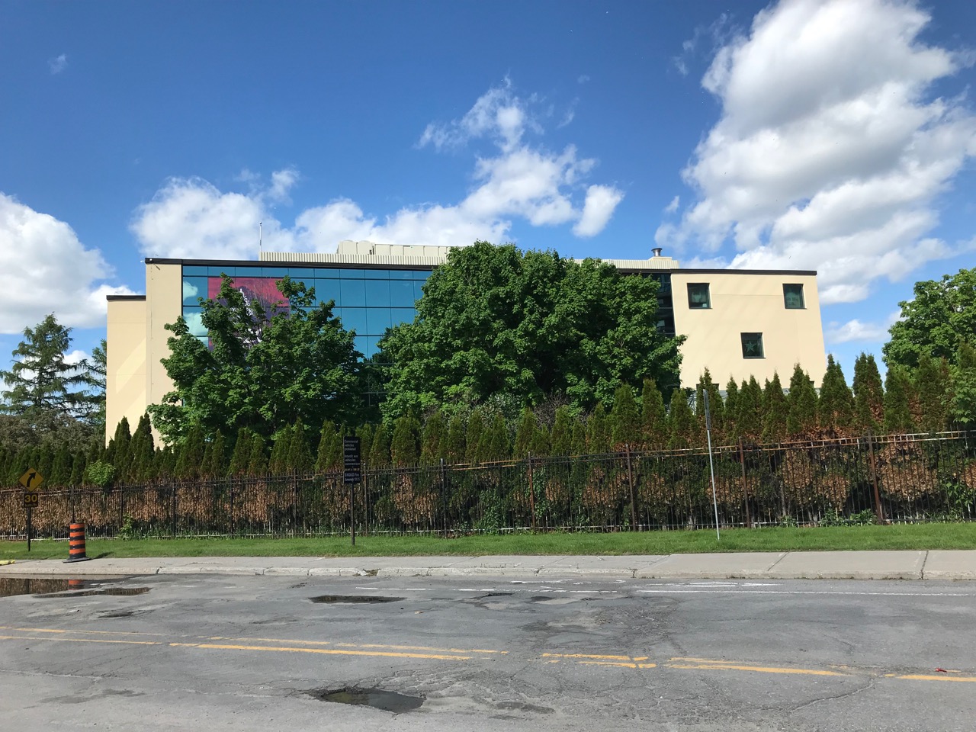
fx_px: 789
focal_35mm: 28
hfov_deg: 63.4
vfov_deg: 49.7
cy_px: 366
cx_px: 488
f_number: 1.8
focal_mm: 3.99
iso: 20
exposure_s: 1/2591
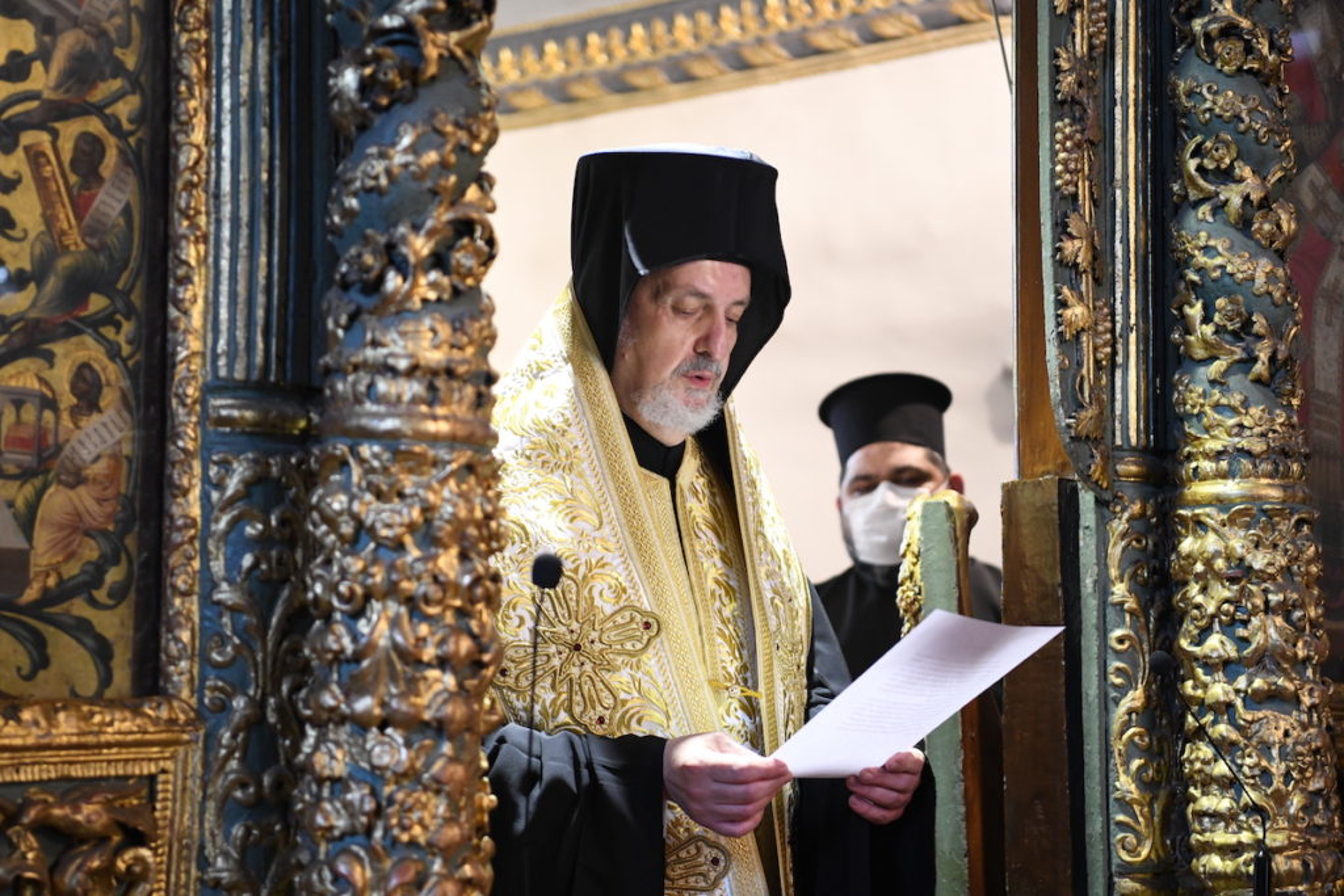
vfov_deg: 19.5
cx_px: 672
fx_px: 2614
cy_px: 448
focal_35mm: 70
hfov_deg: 28.8
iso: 4000
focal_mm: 70
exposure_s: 1/80
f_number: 2.8
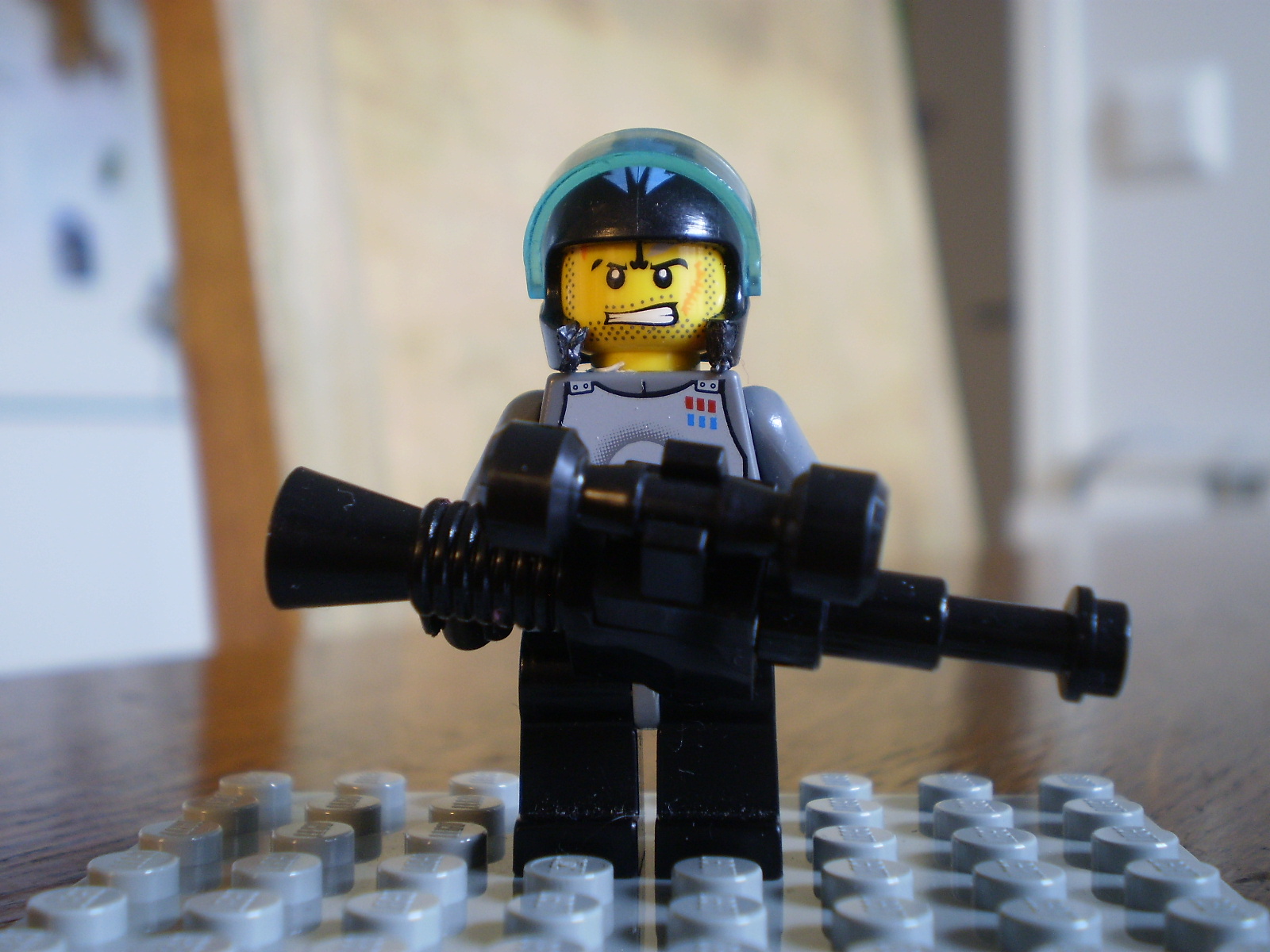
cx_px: 635
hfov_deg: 44.8
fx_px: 1541
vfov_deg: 34.3
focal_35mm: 42
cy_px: 476
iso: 125
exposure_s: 1/5
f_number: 3.5
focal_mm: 7.4
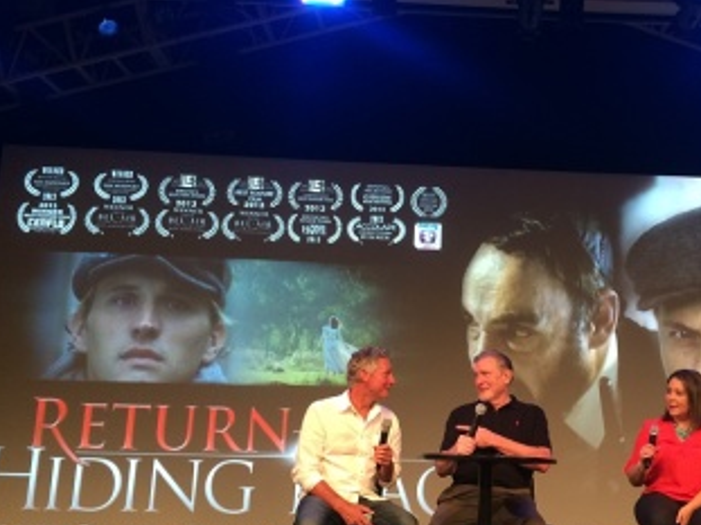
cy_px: 321
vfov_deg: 34.2
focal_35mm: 42
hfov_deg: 43.8
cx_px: 498
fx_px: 850
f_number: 2.2
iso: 160
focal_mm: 4.15
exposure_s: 1/30
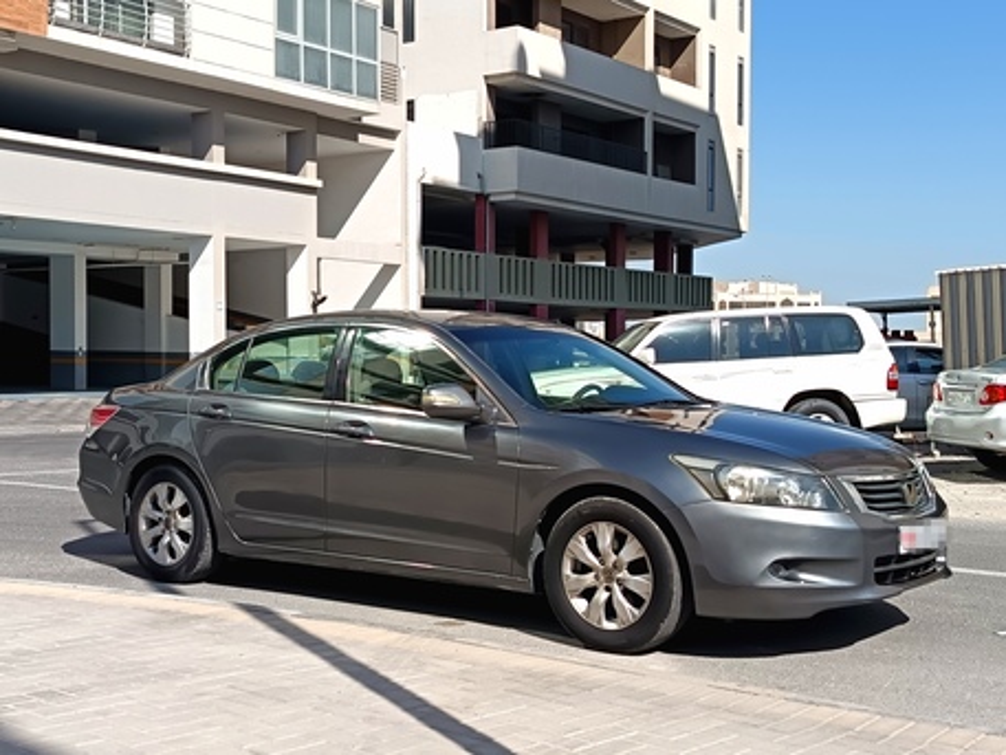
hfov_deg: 39.6
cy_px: 378
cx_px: 503
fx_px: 1395
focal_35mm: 48
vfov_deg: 30.3
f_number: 1.75
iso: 101
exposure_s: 1/566
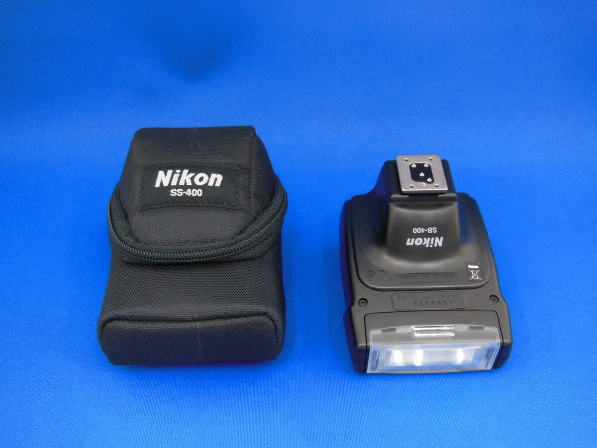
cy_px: 224
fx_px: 673
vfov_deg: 36.8
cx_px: 298
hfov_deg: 47.9
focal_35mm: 39
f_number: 4.1
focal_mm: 6.9
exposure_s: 1/30
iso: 400
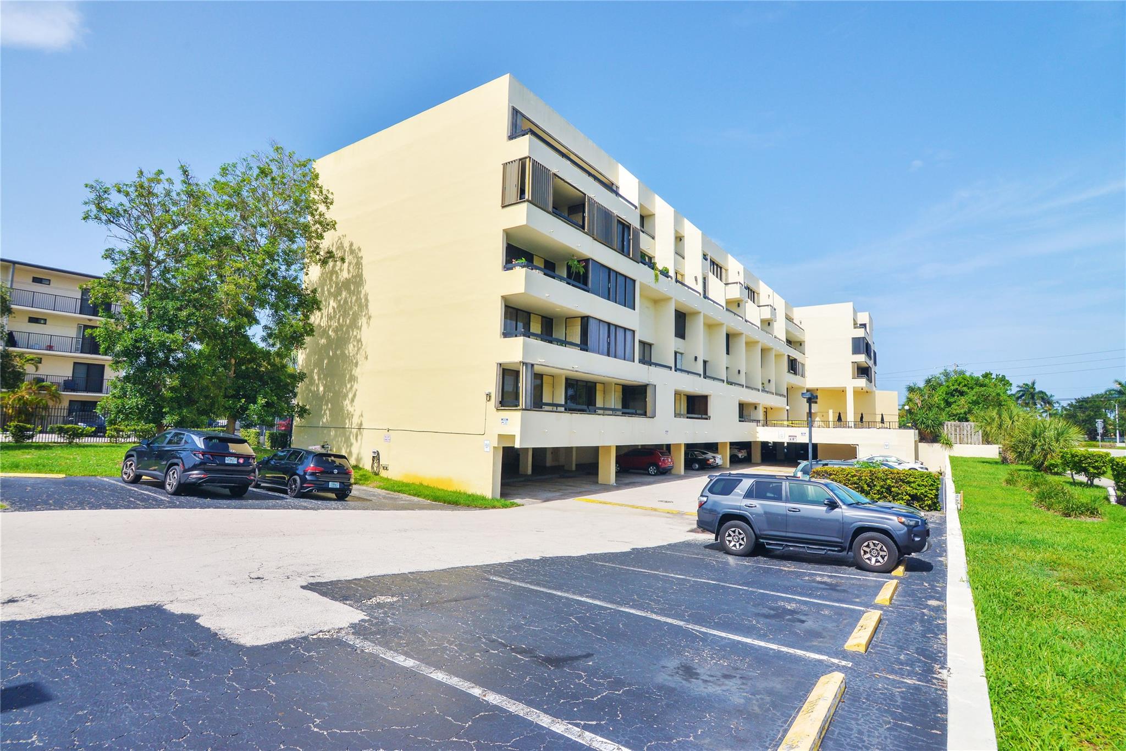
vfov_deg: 70.5
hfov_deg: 93.3
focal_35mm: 17
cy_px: 376
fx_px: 532
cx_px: 563
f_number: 11
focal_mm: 17
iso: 320
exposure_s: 1/1000
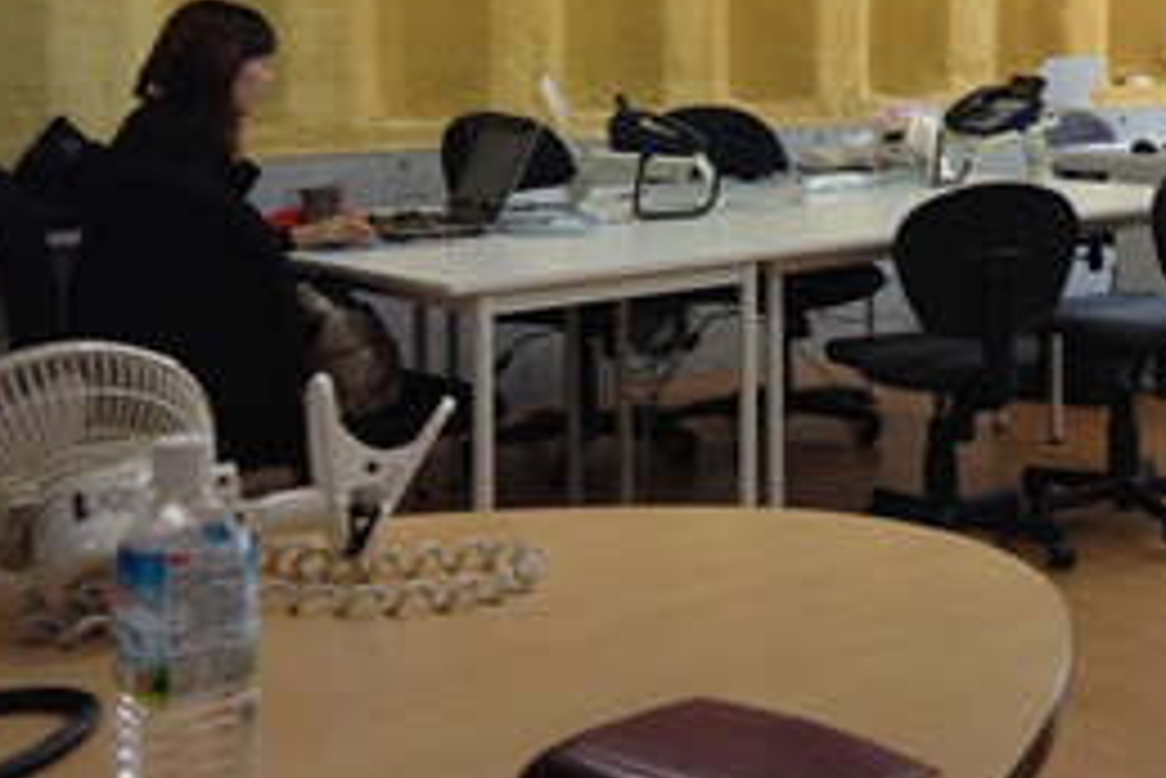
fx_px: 2042
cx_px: 945
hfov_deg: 31.0
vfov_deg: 21.0
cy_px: 45
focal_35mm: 63
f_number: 2.4
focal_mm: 4.28
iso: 50
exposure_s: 1/40
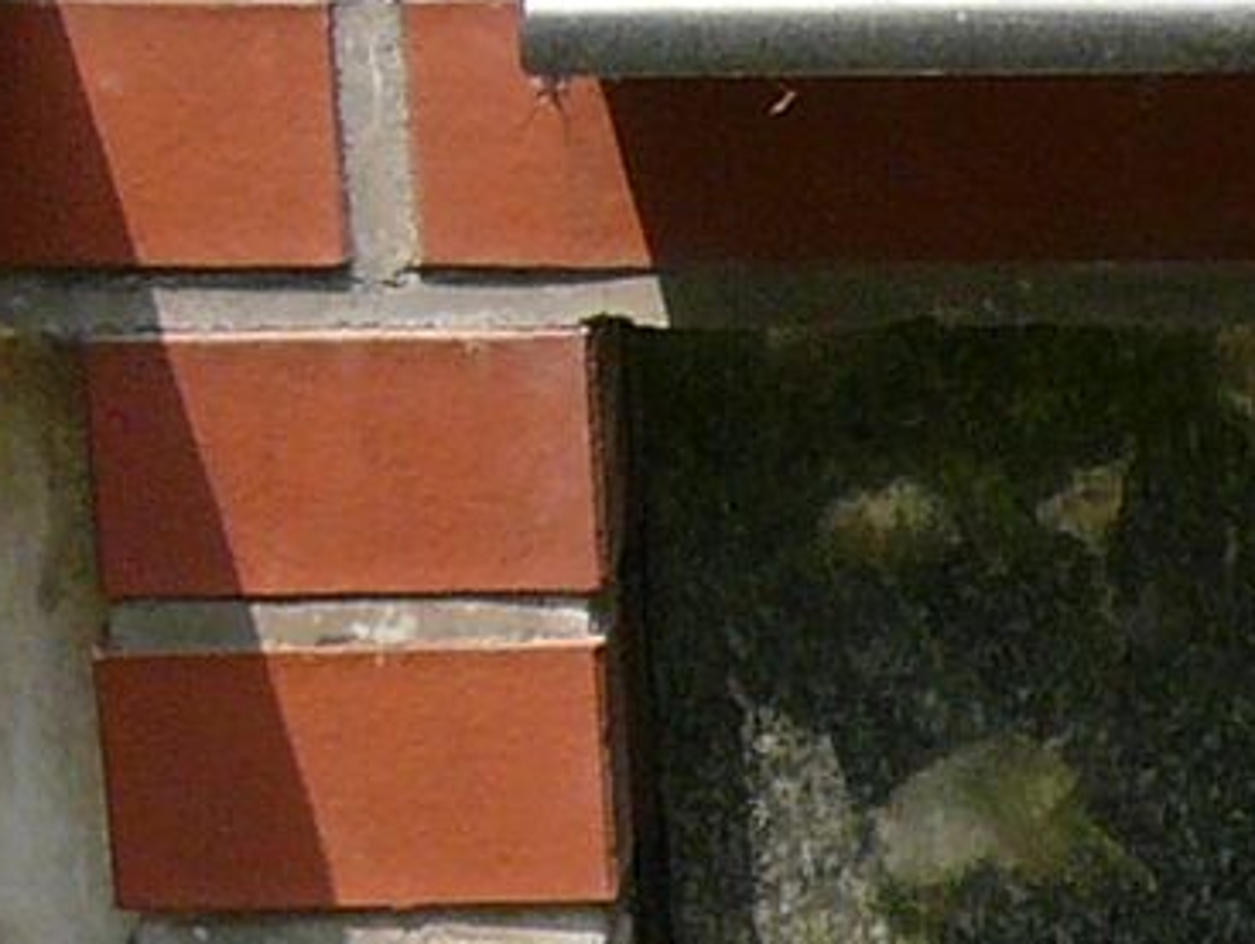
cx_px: 1922
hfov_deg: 9.8
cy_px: 1469
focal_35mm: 196
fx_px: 7113
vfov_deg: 7.4
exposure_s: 1/640
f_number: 2.9
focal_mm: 5.2
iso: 100
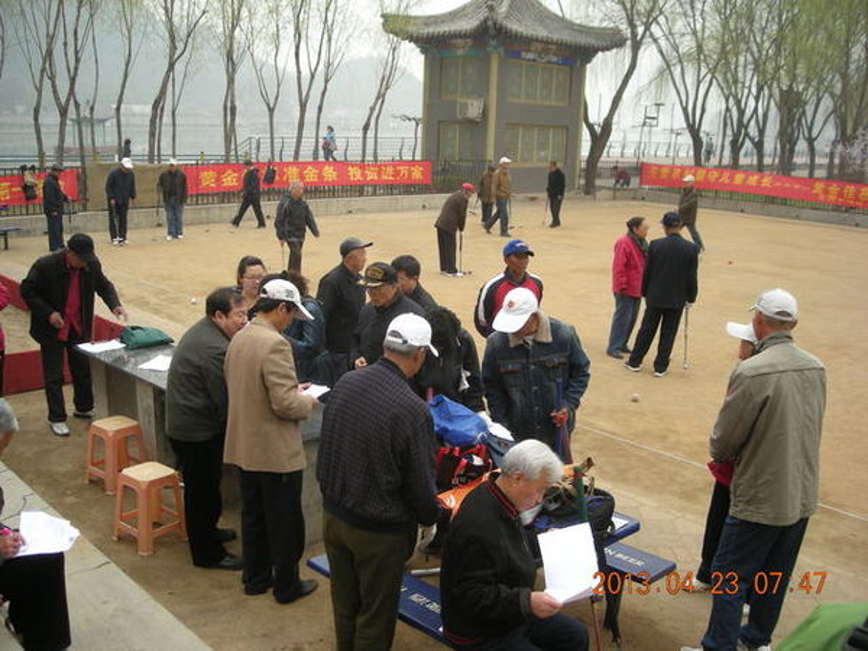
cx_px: 434
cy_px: 326
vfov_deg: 40.7
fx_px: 878
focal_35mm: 35
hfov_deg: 52.6
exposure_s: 1/74.5
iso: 50
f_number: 2.8
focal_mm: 5.7
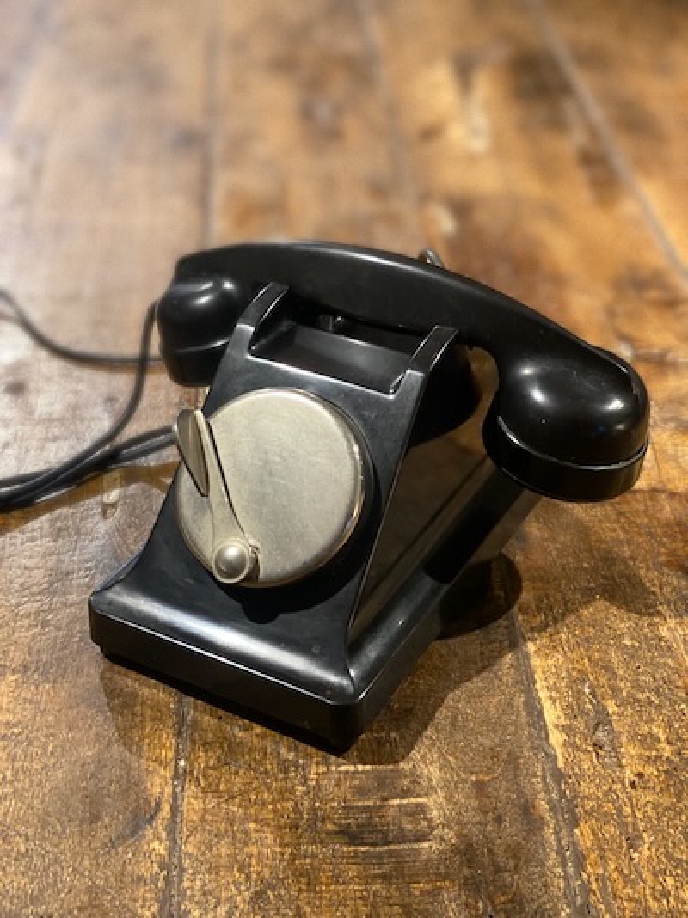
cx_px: 344
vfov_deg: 36.8
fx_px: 1379
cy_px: 459
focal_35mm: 52
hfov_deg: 28.0
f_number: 2
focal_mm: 6
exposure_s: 1/33
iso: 200
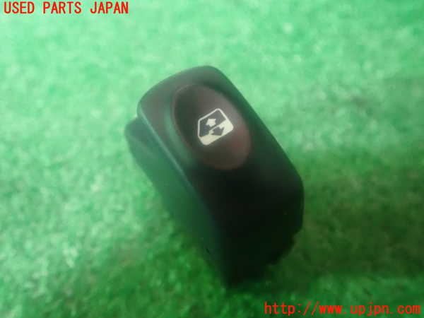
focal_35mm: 30
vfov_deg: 46.8
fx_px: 367
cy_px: 159
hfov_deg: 60.0
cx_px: 212
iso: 1600
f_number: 2.3
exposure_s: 1/13
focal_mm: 5.5
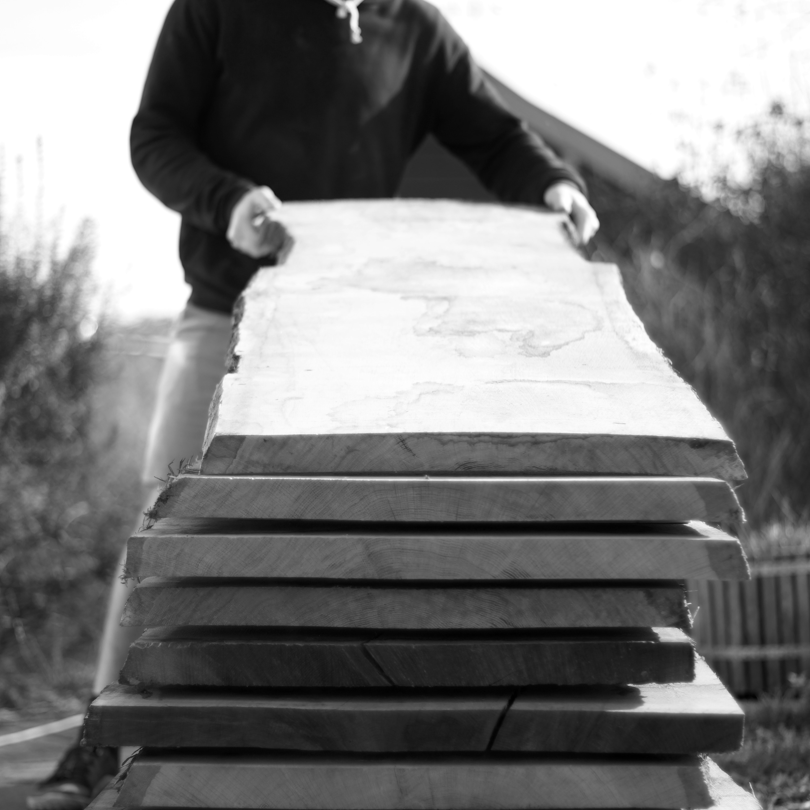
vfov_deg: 18.1
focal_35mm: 96
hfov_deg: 18.1
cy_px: 433
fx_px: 2541
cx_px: 406
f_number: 1.4
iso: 50
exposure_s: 1/800
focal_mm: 50
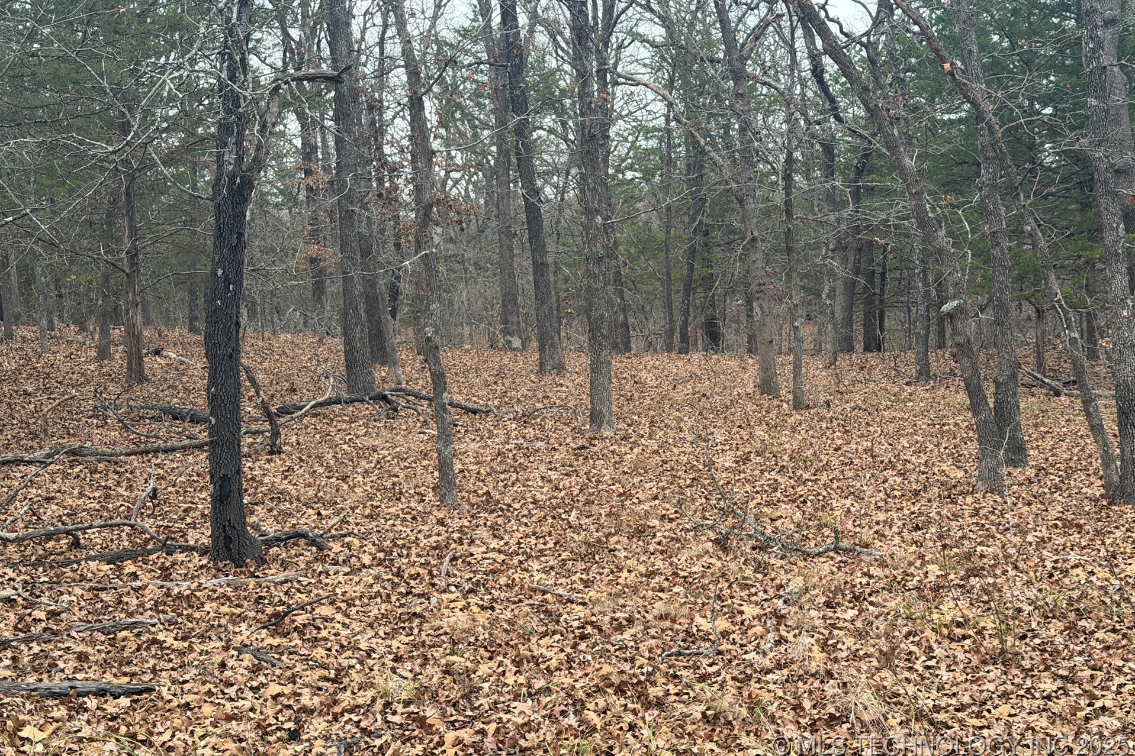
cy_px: 345
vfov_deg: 27.0
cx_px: 567
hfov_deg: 39.6
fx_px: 1576
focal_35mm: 50
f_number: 1.78
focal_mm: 6.76
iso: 250
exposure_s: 1/60
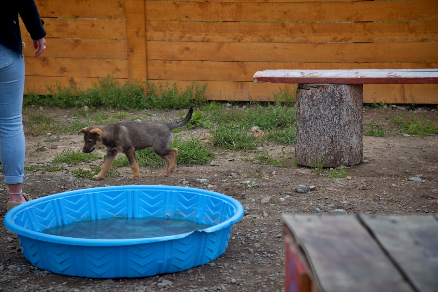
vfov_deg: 11.4
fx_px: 1460
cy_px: 146
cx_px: 219
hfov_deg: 17.1
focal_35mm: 120
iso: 100
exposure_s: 1/250
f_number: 5
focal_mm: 120
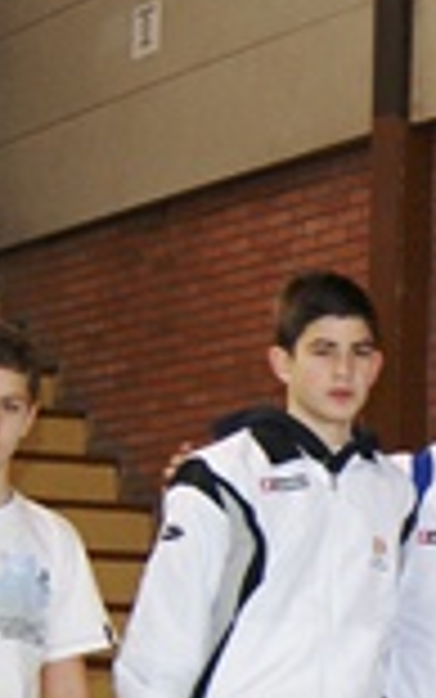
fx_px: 3362
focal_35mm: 177
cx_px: 984
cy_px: 680
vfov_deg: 11.7
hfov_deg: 7.1
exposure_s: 1/60
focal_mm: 28
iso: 400
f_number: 4.5
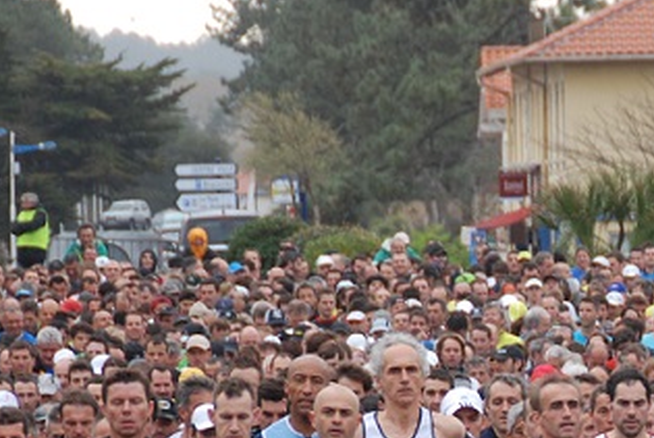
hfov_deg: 3.9
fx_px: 9678
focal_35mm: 532
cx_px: 745
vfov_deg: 2.6
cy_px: 489
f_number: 5.6
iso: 200
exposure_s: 1/160
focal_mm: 120
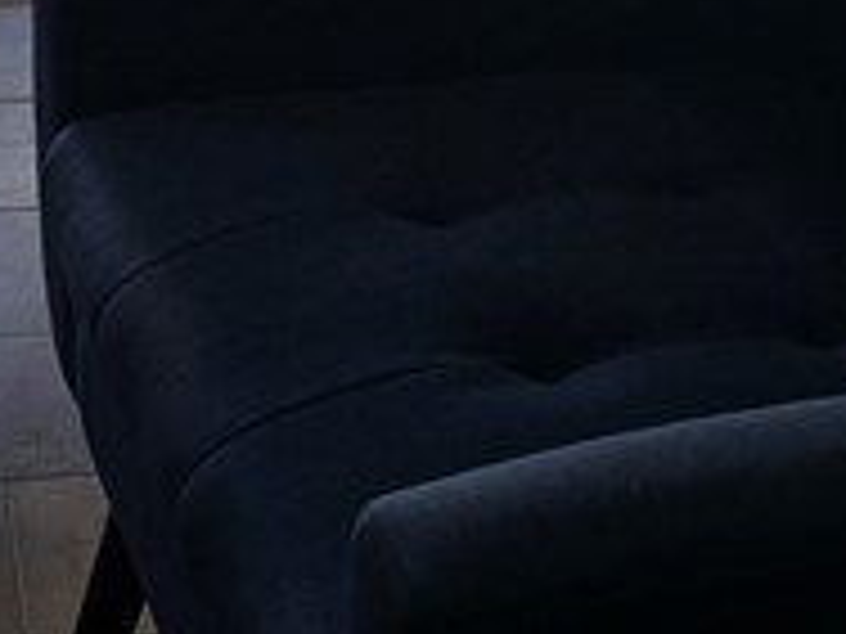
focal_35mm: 125
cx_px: -22
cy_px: -971
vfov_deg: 10.1
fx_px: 3055
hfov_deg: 15.4
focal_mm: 6.3
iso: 12
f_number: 1.7
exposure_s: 1/125
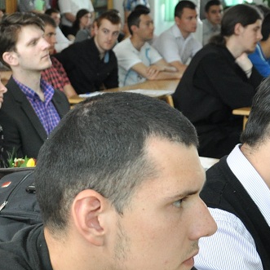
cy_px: 220
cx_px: 7
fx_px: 732
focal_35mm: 83
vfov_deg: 20.6
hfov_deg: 20.3
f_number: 5.6
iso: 800
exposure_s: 1/125
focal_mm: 18
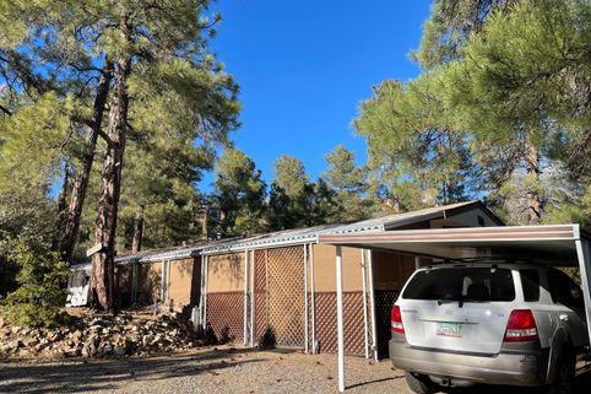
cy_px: 202
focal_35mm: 27
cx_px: 287
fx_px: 443
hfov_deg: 67.4
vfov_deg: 47.9
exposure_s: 1/2083
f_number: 1.6
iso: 32
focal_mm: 5.1
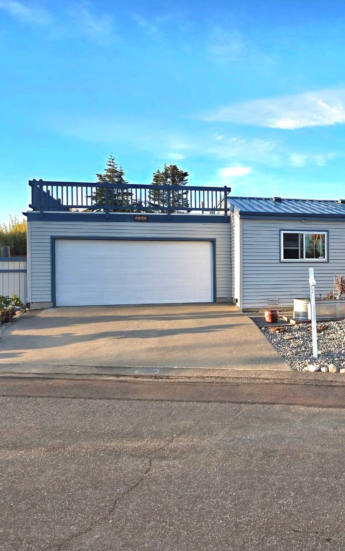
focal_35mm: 33
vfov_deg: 58.1
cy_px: 273
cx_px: 310
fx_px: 496
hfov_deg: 36.0
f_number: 1.8
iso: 25
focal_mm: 5.4
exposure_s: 1/417
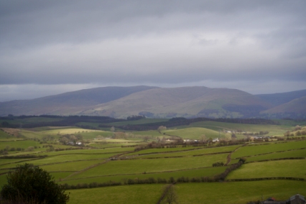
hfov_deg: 21.5
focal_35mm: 95
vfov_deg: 14.4
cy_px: 102
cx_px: 154
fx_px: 807
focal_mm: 45
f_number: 6.3
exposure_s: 1/320
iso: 160
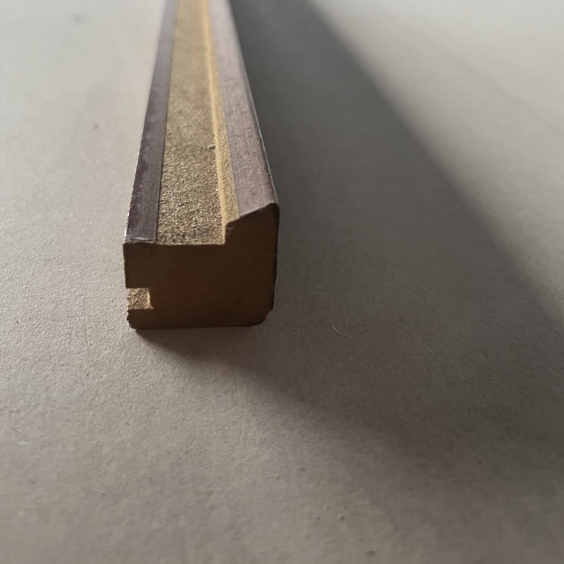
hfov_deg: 52.5
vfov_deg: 51.6
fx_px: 571
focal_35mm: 31
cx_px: 281
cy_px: 192
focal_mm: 5.1
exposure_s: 1/80
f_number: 1.6
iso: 125
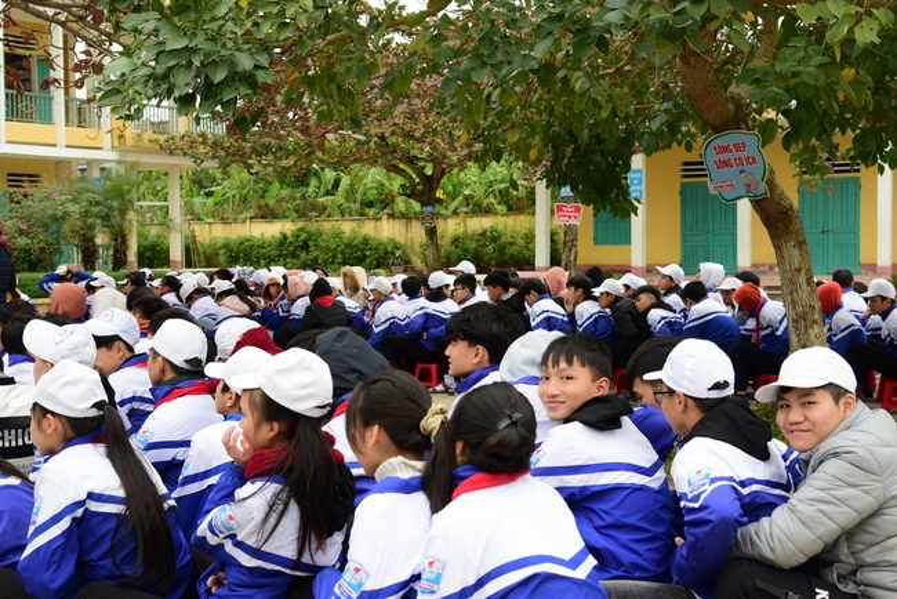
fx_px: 1196
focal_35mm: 48
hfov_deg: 41.1
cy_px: 300
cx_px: 448
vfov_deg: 28.1
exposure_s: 1/100
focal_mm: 48
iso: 320
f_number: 6.3
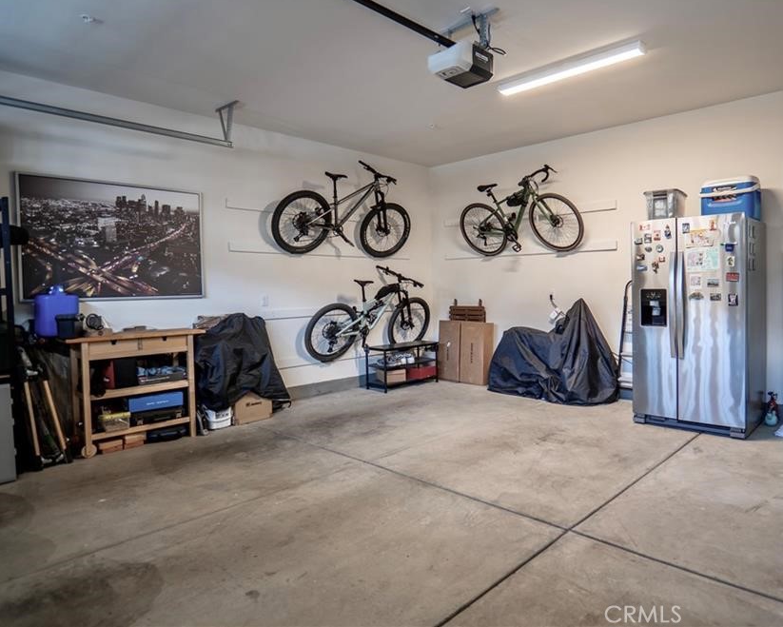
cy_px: 304
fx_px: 487
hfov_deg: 77.0
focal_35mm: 21
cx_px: 456
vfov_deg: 65.5
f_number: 2
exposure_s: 1/80
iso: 50
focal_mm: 12
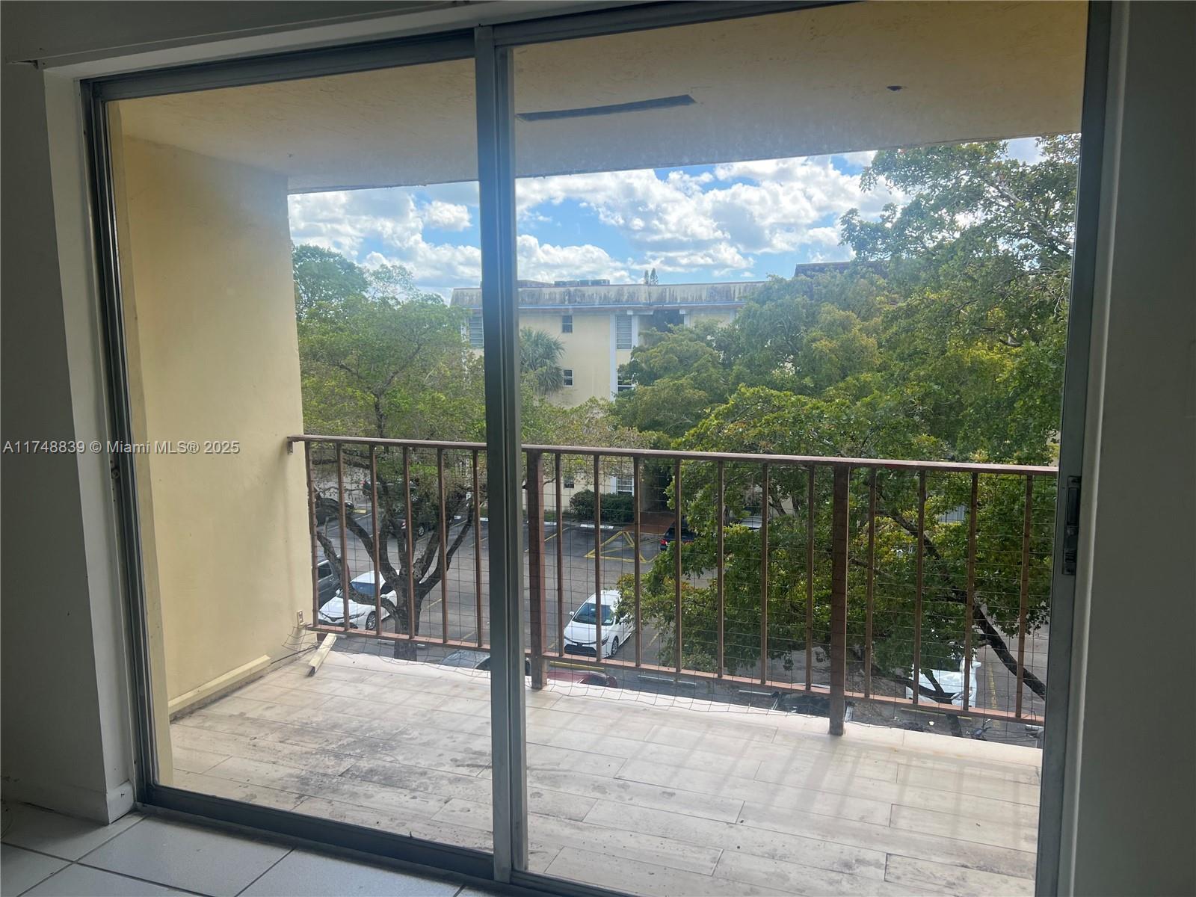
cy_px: 448
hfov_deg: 67.3
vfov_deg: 53.1
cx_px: 598
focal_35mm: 26
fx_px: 898
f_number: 1.5
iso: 50
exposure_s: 1/1183
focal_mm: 5.7
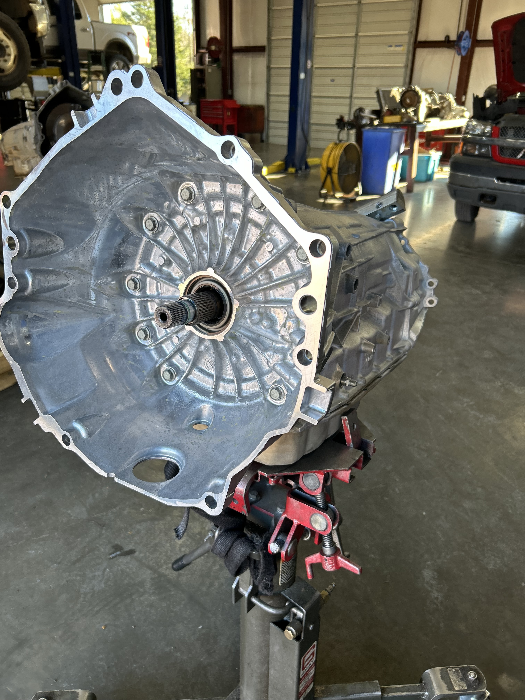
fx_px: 526
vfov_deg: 67.3
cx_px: 262
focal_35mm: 26
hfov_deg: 53.1
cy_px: 350
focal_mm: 5.7
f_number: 1.5
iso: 40
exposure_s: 1/120
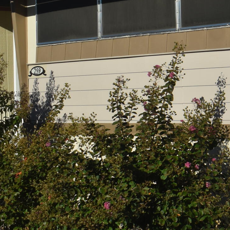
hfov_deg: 14.3
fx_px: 825
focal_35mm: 110
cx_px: 389
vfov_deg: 15.8
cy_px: 42
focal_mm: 21
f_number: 8
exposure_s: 1/250
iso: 100
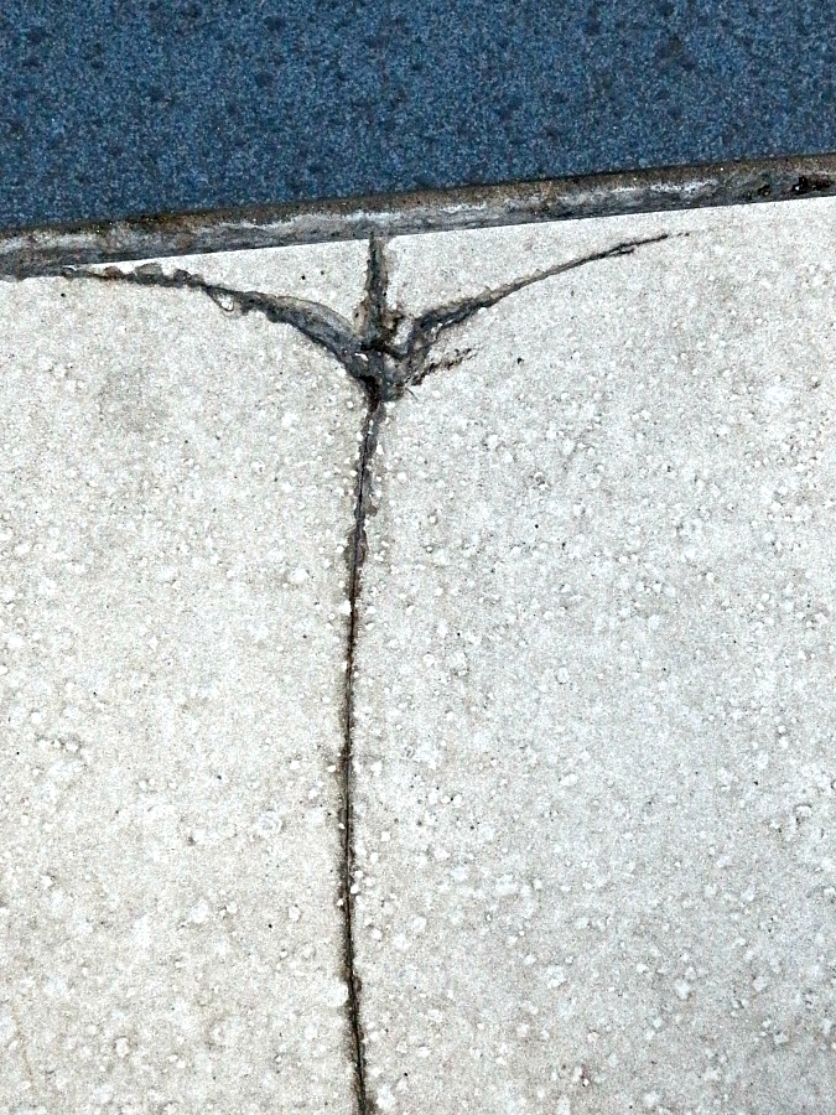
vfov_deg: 11.7
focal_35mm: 169
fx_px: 5442
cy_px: 558
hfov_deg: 8.8
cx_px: 418
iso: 1250
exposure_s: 1/500
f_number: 5.7
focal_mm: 30.2
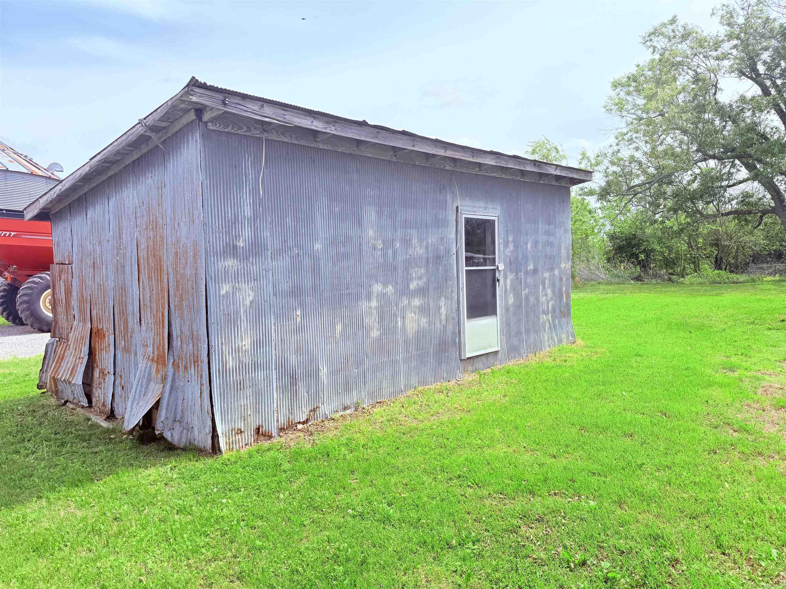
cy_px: 294
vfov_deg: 56.8
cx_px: 393
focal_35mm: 24
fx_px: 545
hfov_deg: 71.6
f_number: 1.78
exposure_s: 1/4673
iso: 100
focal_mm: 6.76
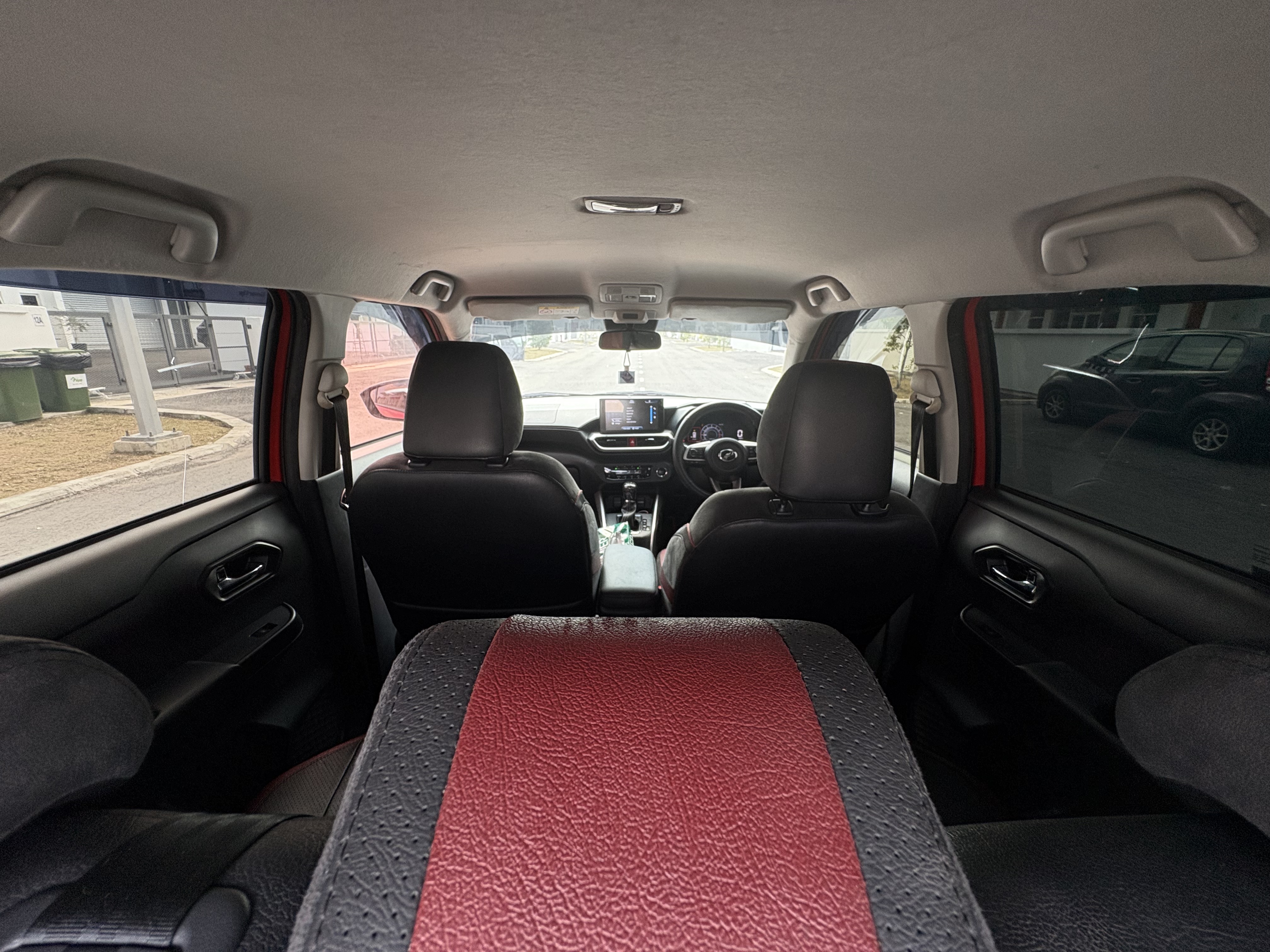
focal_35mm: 14
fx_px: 514
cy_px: 476
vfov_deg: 85.7
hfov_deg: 102.1
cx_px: 635
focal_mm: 2.22
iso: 200
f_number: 2.2
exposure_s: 1/99
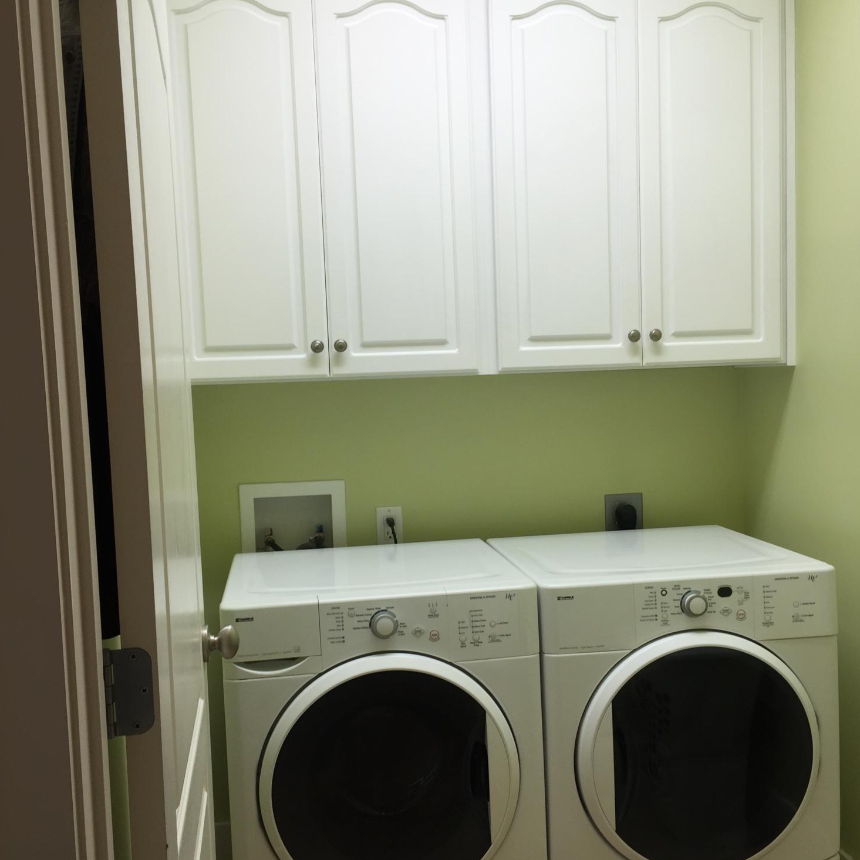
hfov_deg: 47.2
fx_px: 984
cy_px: 469
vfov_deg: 47.2
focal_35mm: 35
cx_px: 429
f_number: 2.2
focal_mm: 4.15
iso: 32
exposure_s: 1/60
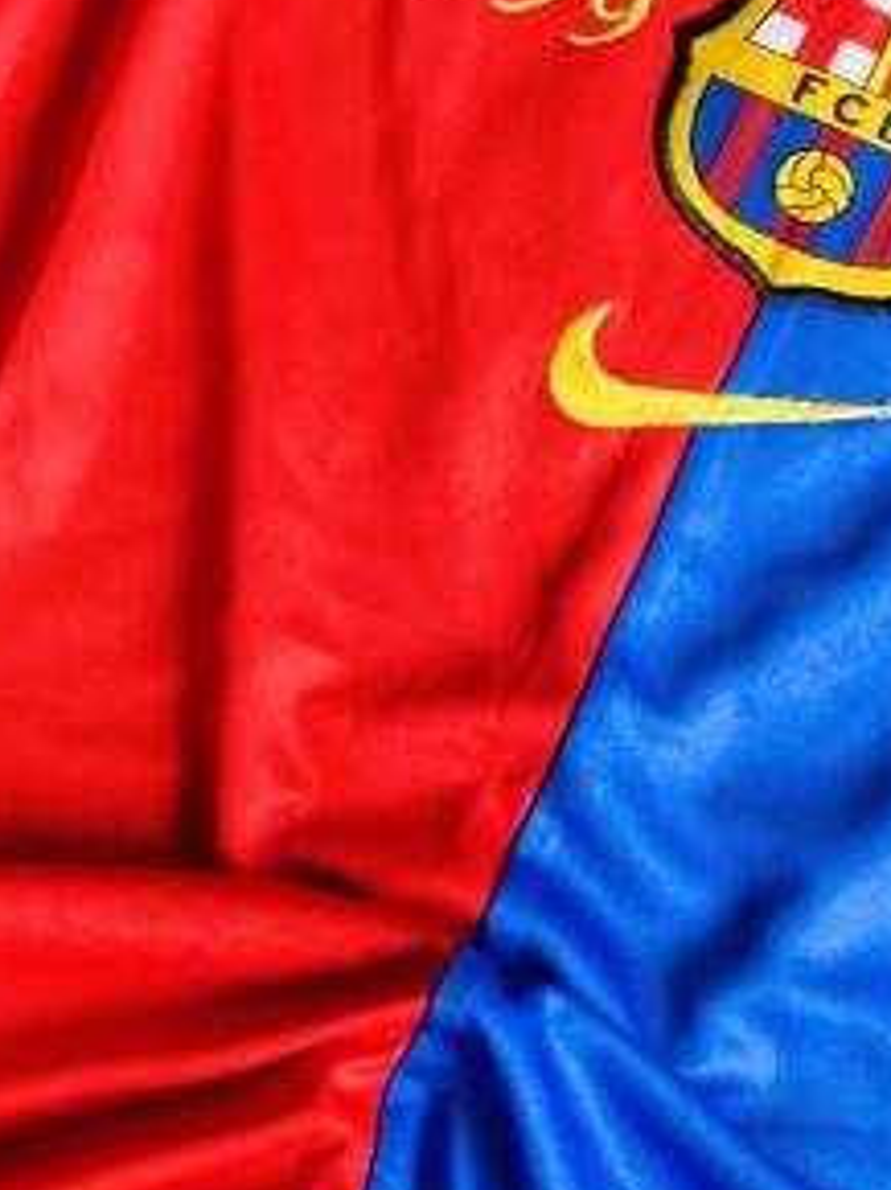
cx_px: 534
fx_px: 4193
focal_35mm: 122
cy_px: 624
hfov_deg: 12.1
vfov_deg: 16.2
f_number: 1.8
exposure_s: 1/121
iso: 80
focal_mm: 4.25
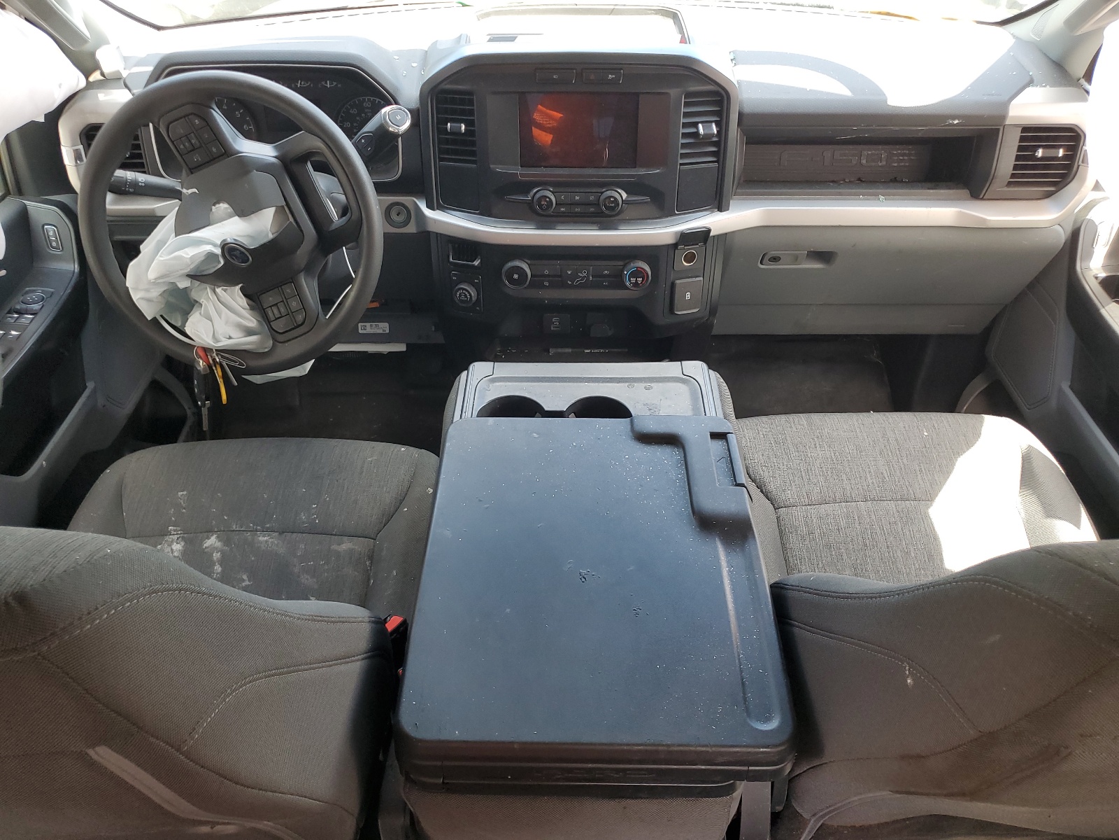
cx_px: 560
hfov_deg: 67.3
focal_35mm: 26
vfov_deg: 53.1
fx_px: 840
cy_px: 420
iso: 60
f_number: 1.5
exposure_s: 1/120
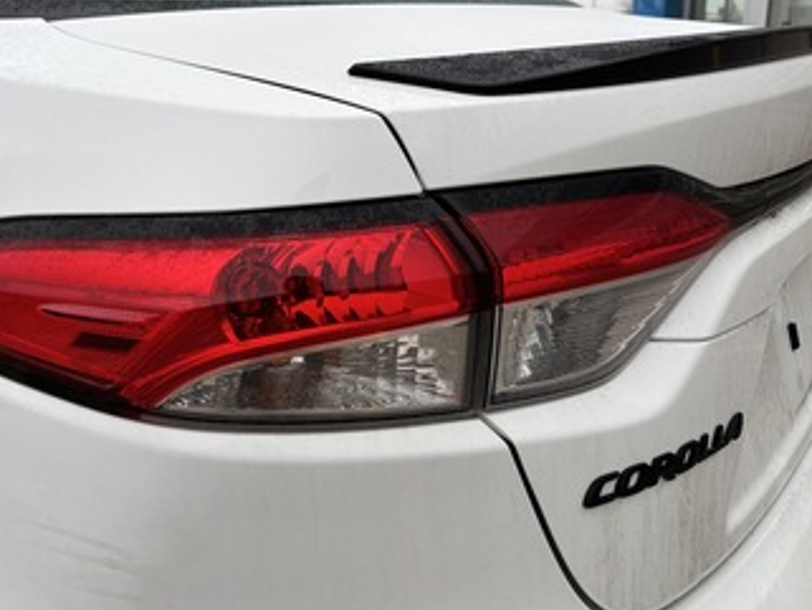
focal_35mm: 34
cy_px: 244
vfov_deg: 41.6
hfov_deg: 53.6
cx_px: 331
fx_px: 798
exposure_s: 1/539
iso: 50
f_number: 1.6
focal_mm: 5.96
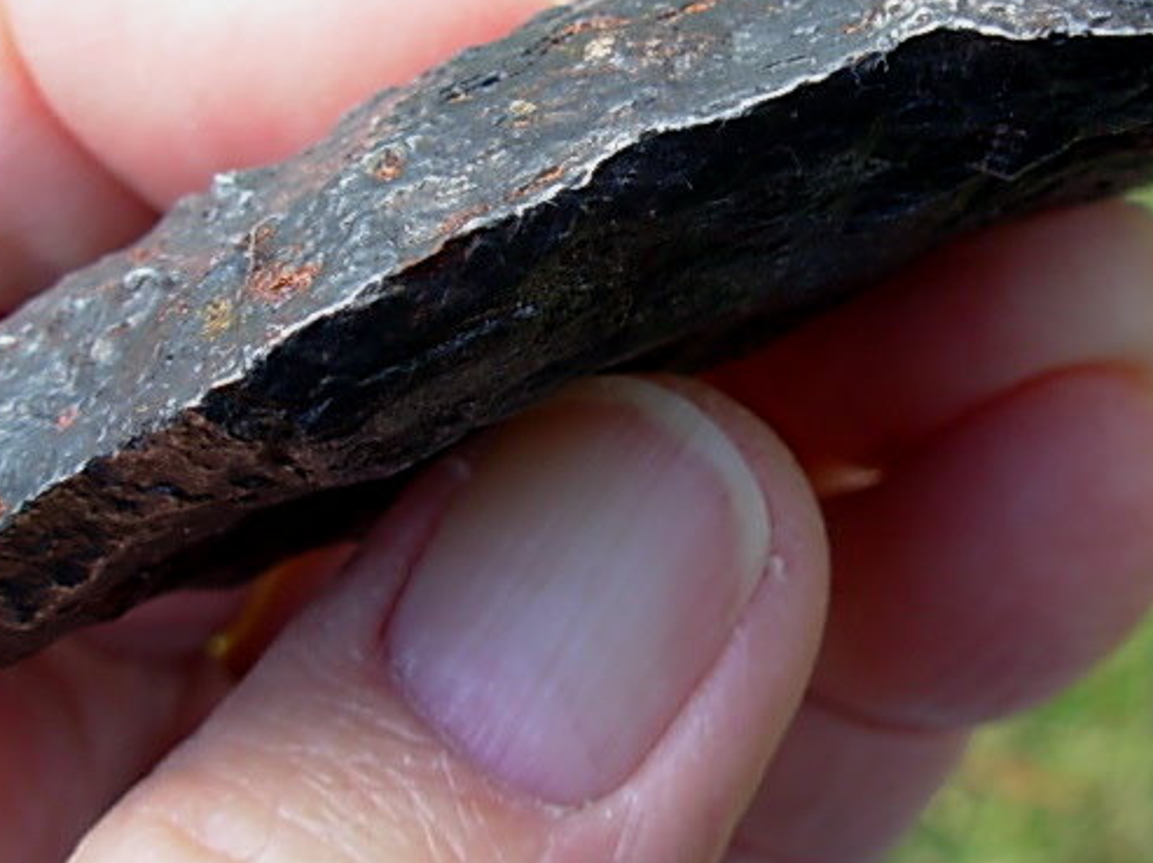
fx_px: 2629
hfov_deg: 24.6
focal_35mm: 79
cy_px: 304
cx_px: 788
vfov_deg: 18.6
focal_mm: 6.3
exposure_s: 1/105
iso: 50
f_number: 2.9
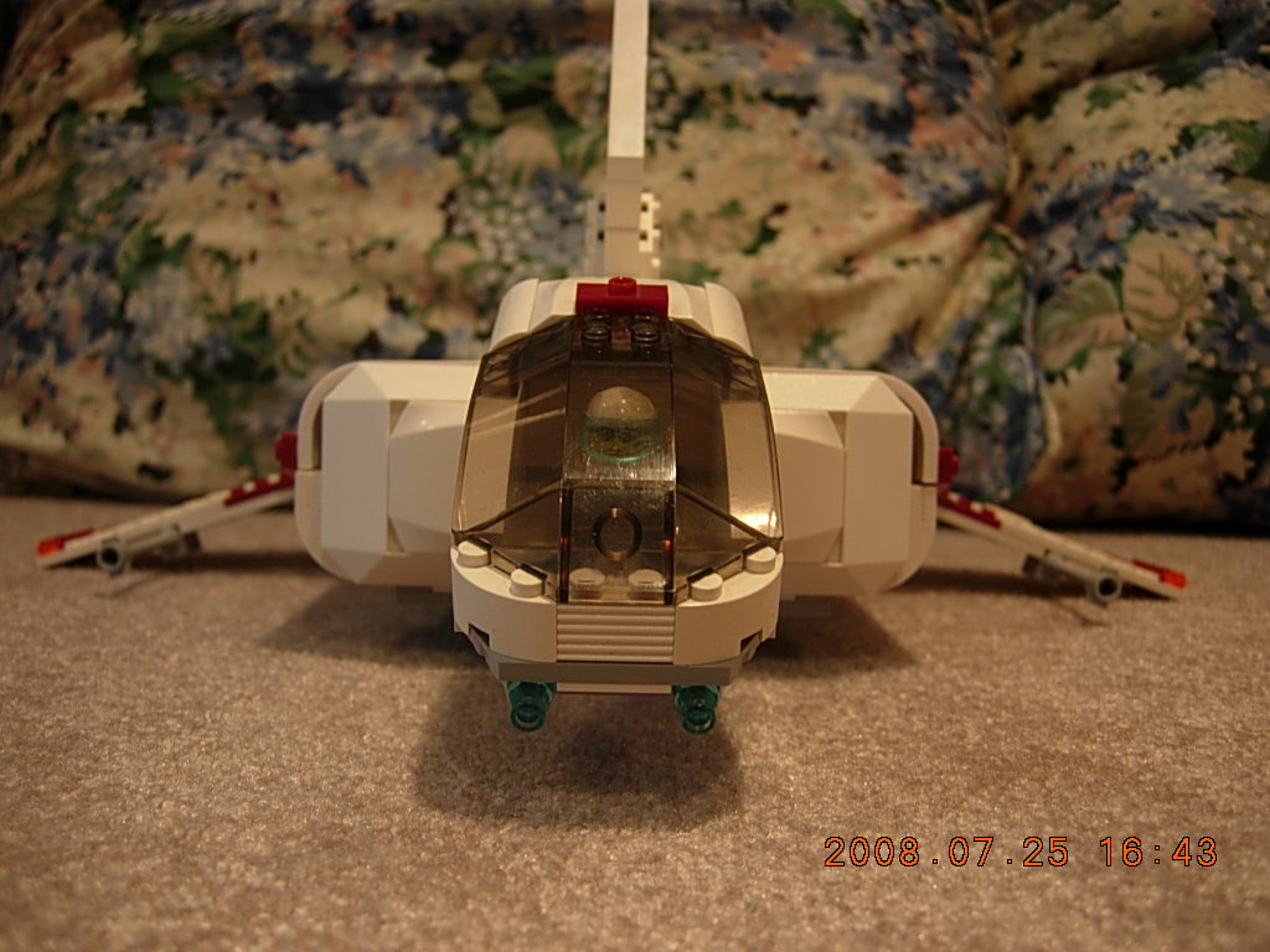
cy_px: 476
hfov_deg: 51.4
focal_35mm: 36
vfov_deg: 39.7
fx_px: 1321
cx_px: 635
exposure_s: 1/5
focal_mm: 7.5
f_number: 2.7
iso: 50
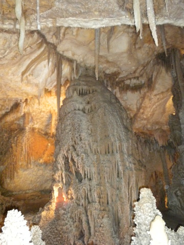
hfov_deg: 38.7
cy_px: 122
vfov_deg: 50.1
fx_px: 262
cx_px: 92
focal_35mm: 37
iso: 800
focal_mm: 6.6
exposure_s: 1/30
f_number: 3.5
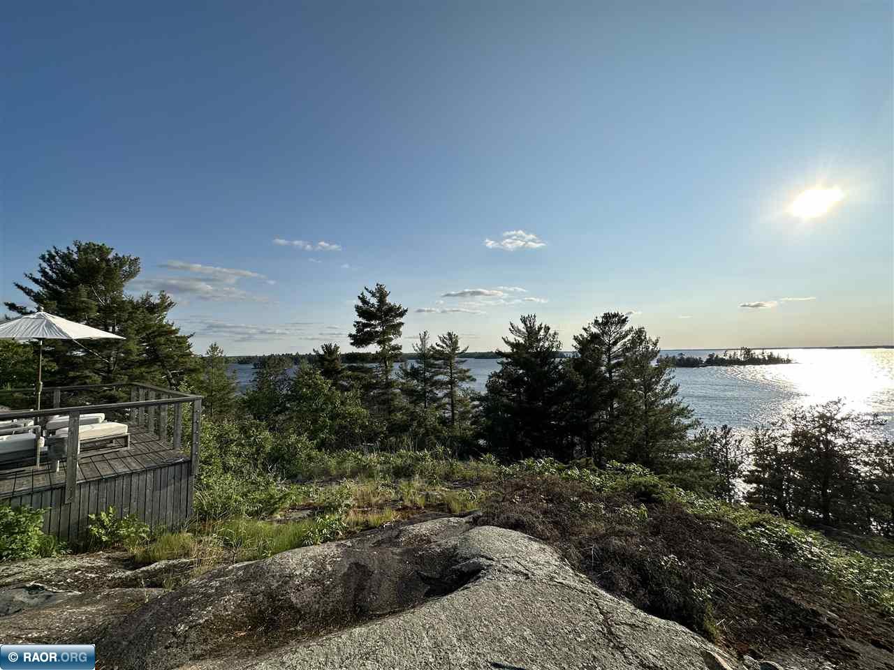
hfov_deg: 102.1
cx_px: 447
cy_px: 335
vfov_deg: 85.7
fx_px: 362
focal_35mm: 14
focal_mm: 2.22
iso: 50
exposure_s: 1/3610
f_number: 2.2
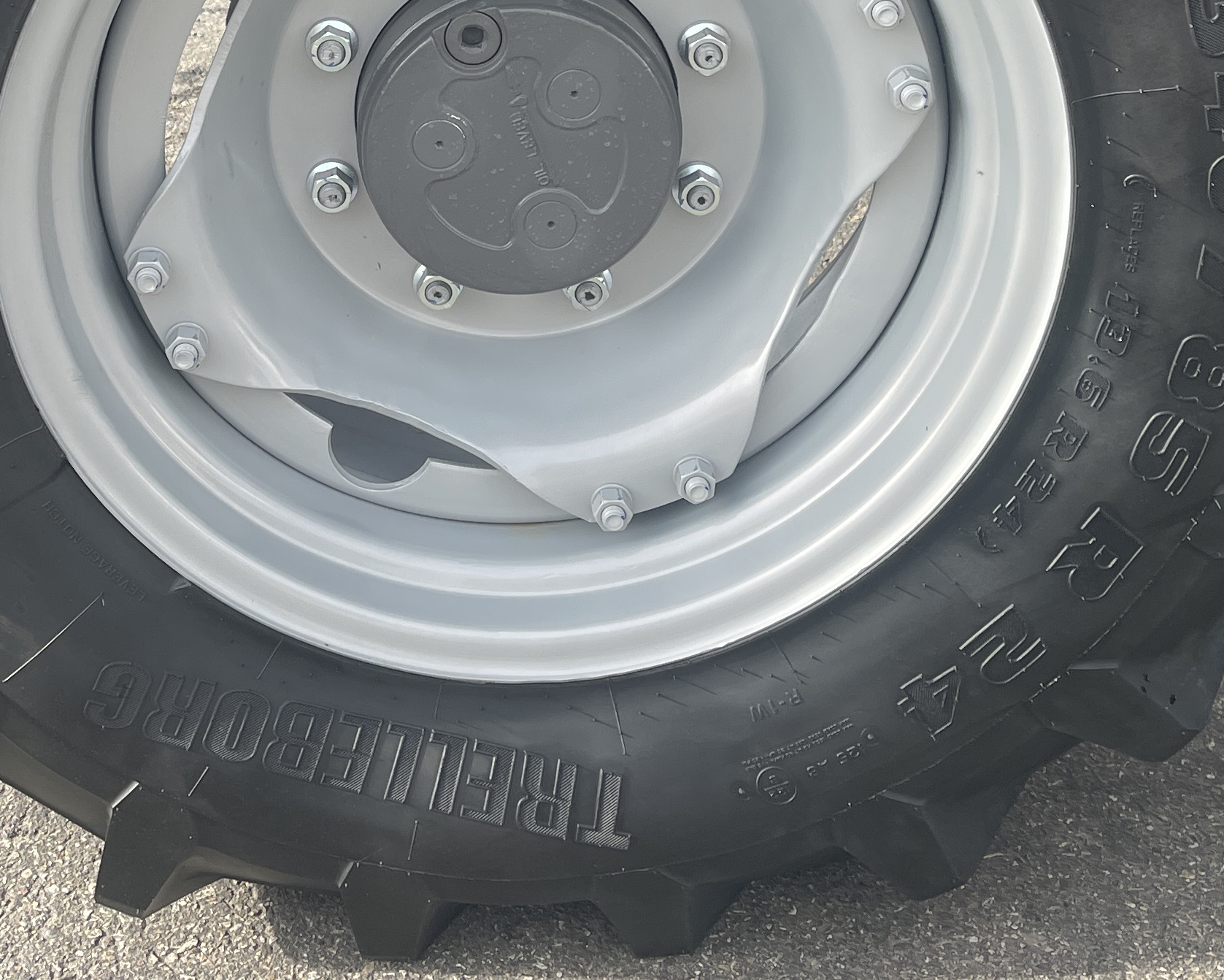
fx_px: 2210
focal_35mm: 61
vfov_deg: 23.8
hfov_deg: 30.8
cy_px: -22
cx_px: 467
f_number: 1.6
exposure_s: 1/775
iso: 32
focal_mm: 5.1
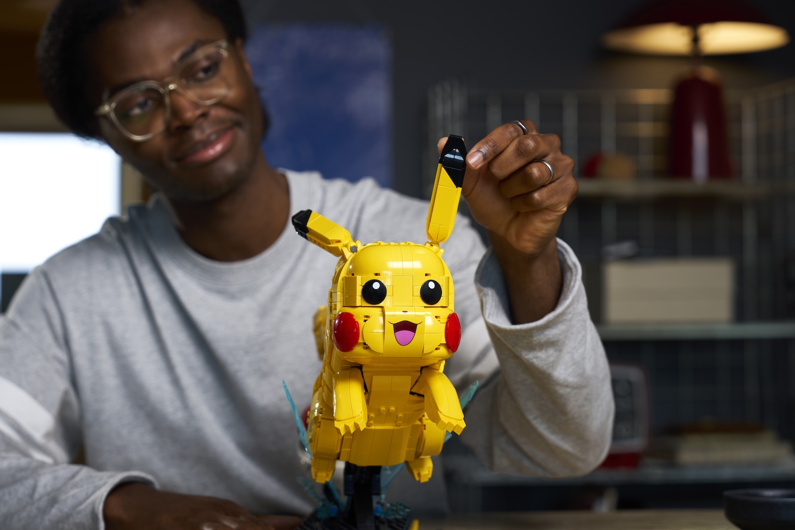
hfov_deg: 24.1
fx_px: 1855
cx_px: 307
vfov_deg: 16.3
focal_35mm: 84
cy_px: 277
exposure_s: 1/80
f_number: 3.2
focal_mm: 67
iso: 125
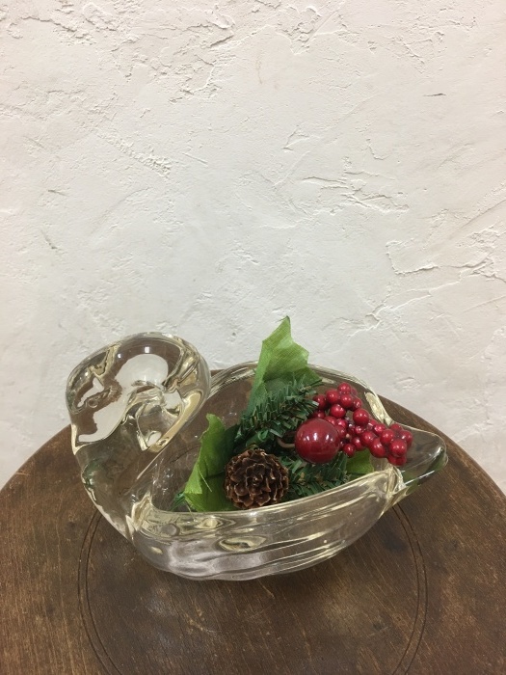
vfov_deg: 61.7
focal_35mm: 29
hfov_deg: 48.2
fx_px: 565
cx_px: 253
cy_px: 338
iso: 40
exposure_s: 1/15
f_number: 2.2
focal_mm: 4.15
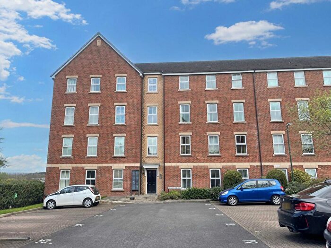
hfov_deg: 67.3
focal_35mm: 26
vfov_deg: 53.1
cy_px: 124
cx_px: 166
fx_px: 249
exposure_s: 1/1151
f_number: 1.6
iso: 50
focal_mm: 5.1
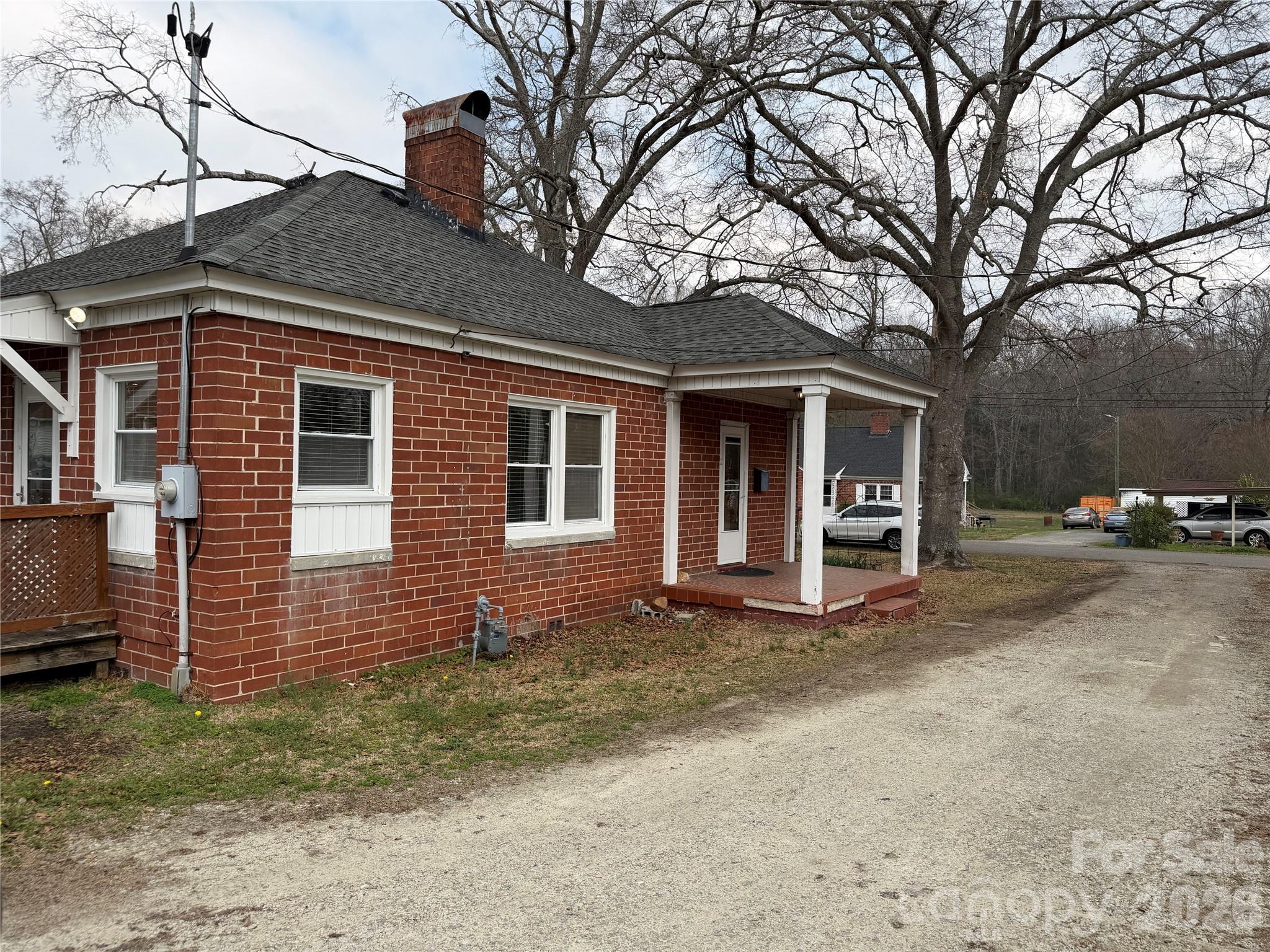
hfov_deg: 71.6
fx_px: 881
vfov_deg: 56.8
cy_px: 476
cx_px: 635
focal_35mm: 24
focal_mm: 6.76
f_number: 1.78
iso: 80
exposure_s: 1/3021
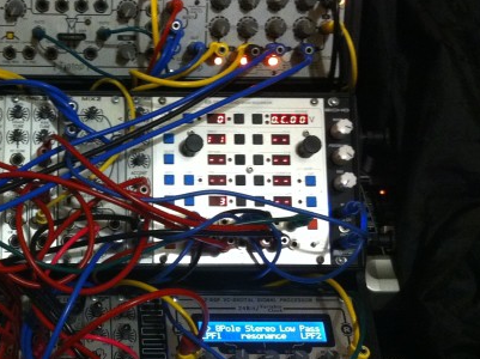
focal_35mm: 67
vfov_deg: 21.9
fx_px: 928
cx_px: 90
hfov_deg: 28.3
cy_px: 201
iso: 400
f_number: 2.8
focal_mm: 3.85
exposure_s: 1/15
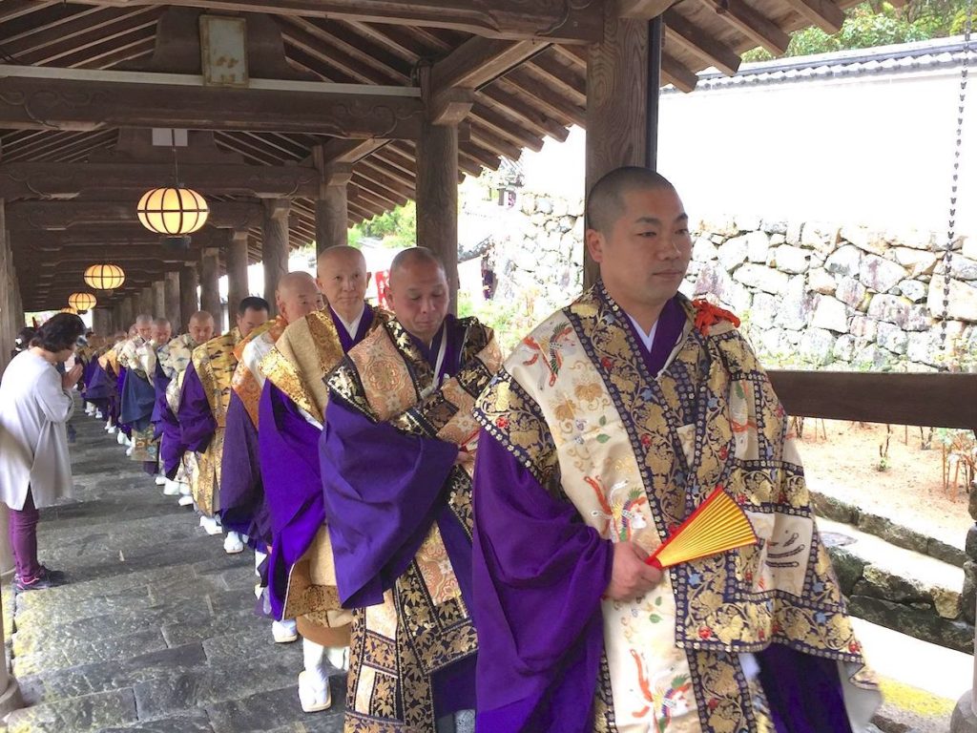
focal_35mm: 29
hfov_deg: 61.7
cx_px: 488
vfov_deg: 48.2
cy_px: 366
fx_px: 818
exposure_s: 1/40
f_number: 2.2
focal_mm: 4.15
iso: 32
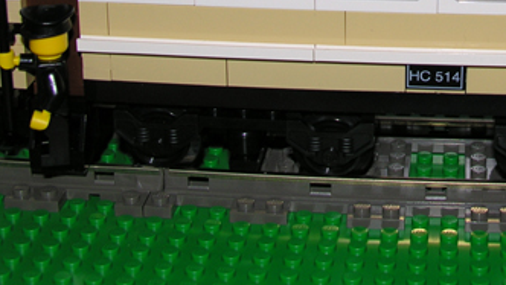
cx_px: 419
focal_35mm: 92
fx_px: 1235
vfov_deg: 12.7
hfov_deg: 22.8
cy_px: -99
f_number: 2.8
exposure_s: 1/60.1
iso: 50
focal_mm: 8.9
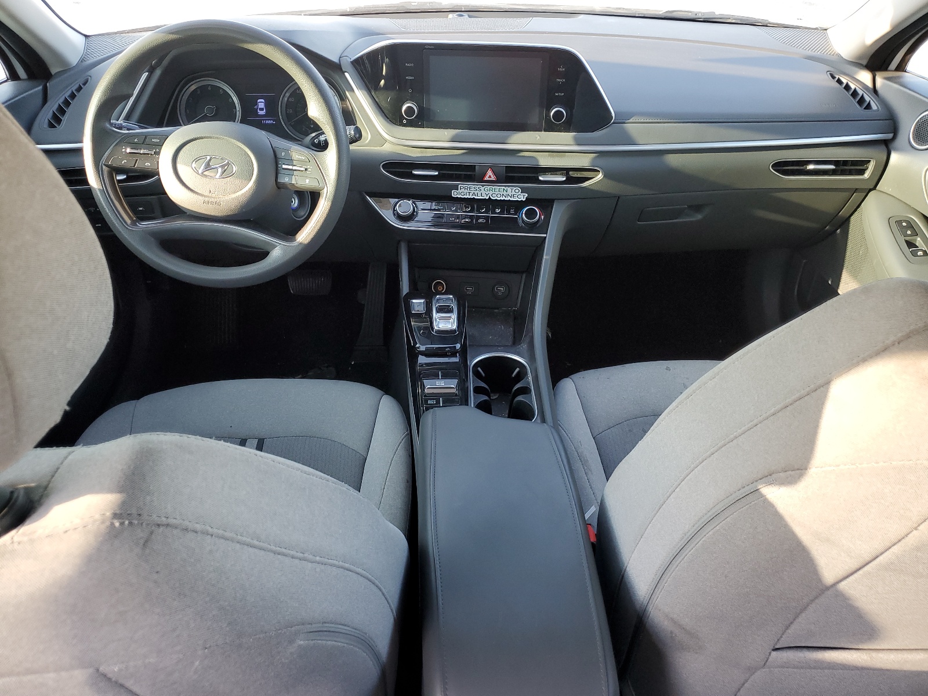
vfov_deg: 53.1
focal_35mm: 26
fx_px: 697
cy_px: 348
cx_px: 464
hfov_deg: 67.3
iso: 74
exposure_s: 1/120
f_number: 1.5
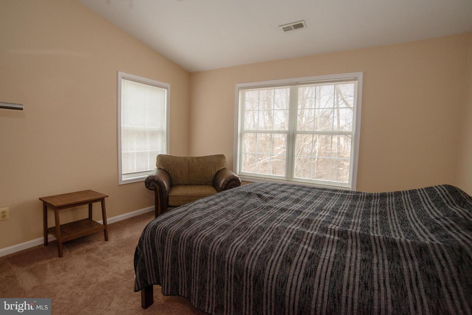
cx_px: 236
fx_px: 236
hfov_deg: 90.0
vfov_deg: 67.4
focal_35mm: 18
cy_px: 158
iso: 1000
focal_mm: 18
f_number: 10
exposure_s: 1/30
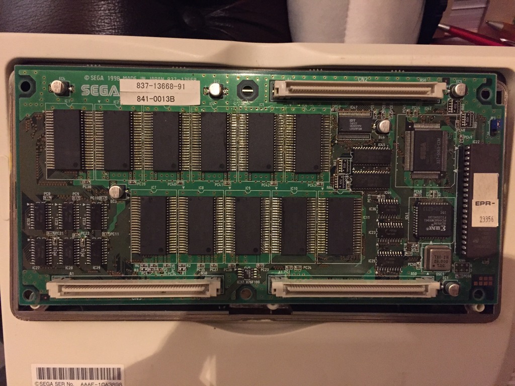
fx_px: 431
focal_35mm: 29
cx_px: 258
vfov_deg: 48.2
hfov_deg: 61.7
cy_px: 193
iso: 400
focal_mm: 4.15
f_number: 2.2
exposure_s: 1/17
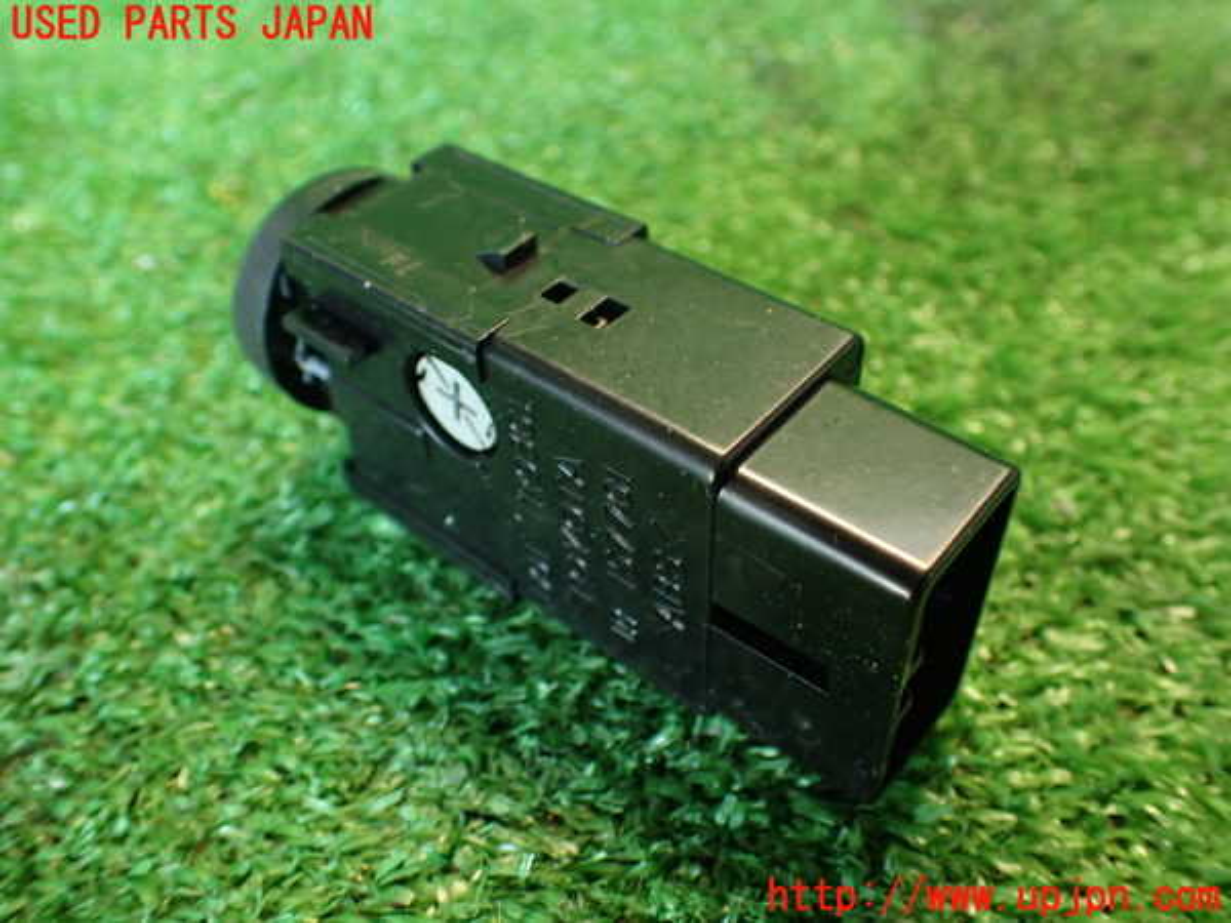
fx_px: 1138
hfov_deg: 56.8
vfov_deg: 44.2
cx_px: 616
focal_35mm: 32
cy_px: 462
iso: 500
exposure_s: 1/30
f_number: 2.4
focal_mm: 5.79
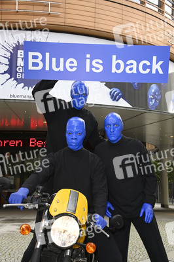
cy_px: 131
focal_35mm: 48
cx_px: 87
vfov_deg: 41.1
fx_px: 349
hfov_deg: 28.0
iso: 320
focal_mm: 48
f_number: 6.3
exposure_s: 1/200
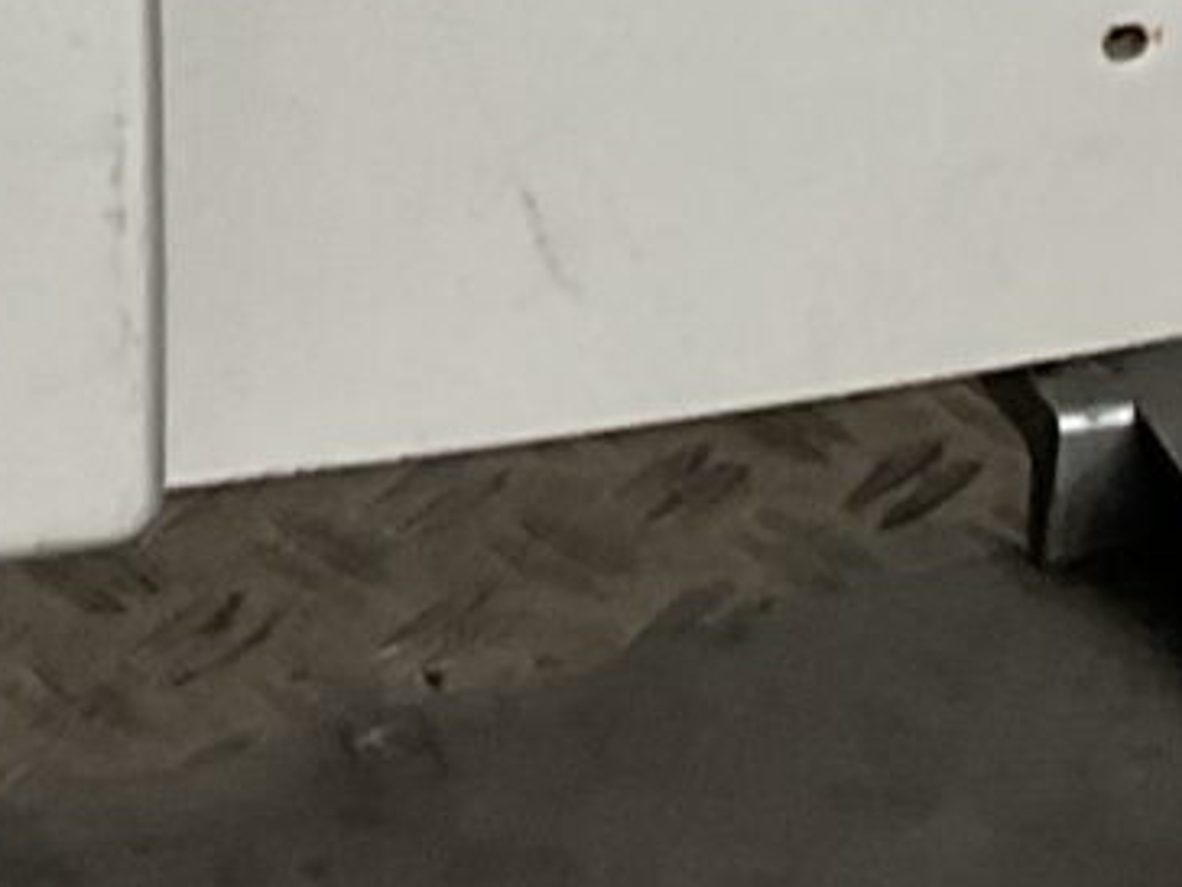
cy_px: -1238
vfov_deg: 6.9
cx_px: 526
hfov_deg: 9.7
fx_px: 6966
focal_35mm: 204
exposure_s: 1/100
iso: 64
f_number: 1.8
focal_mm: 3
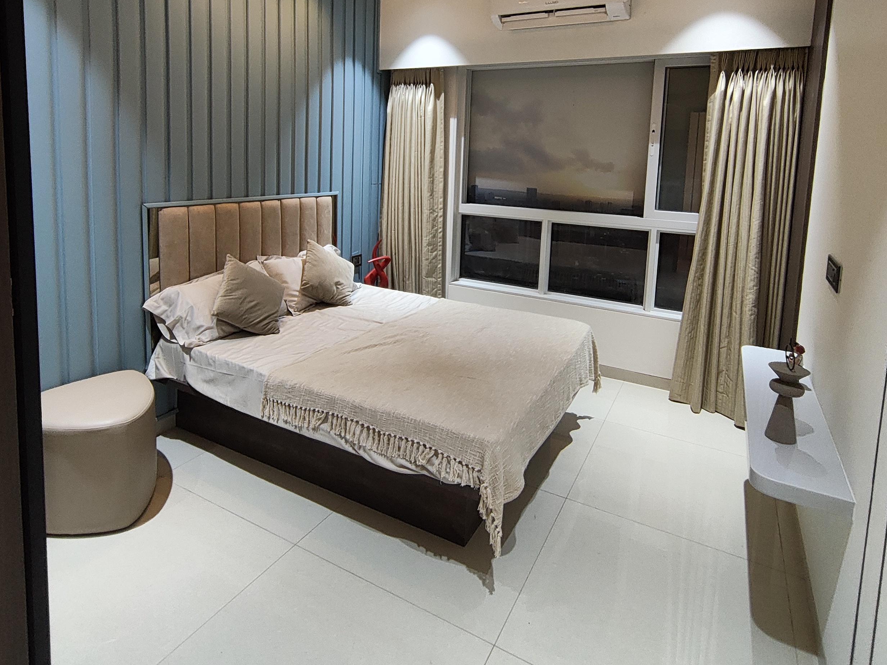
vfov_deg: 63.8
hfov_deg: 81.7
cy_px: 207
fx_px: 513
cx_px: 444
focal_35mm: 20
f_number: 2.2
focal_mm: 1.64
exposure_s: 1/100
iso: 305
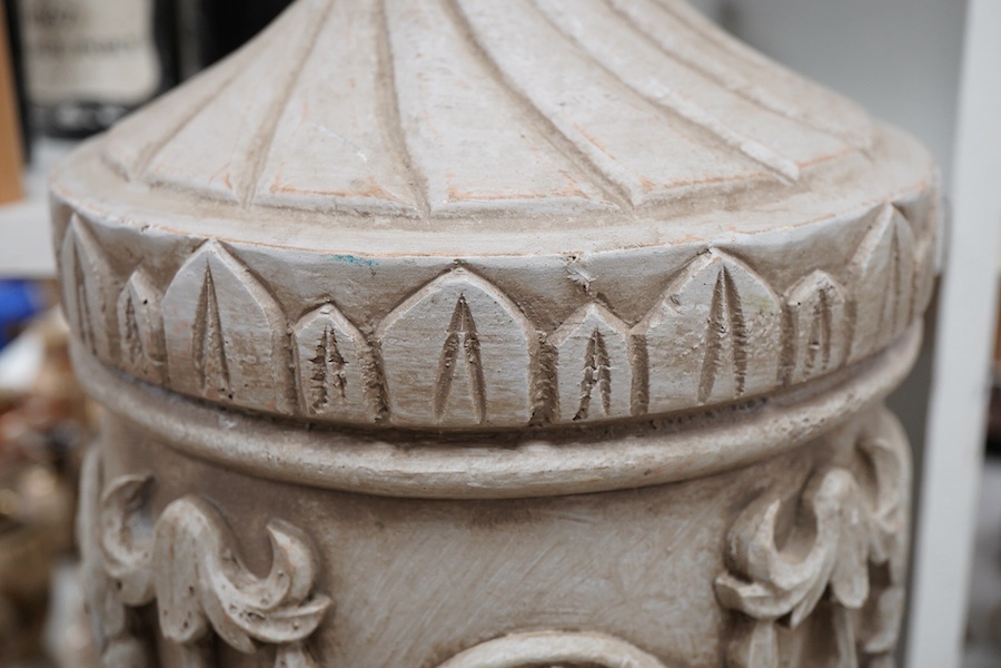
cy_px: 334
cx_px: 500
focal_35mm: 45
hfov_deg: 43.6
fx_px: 1251
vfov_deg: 29.9
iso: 1250
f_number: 8
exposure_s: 1/125
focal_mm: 30
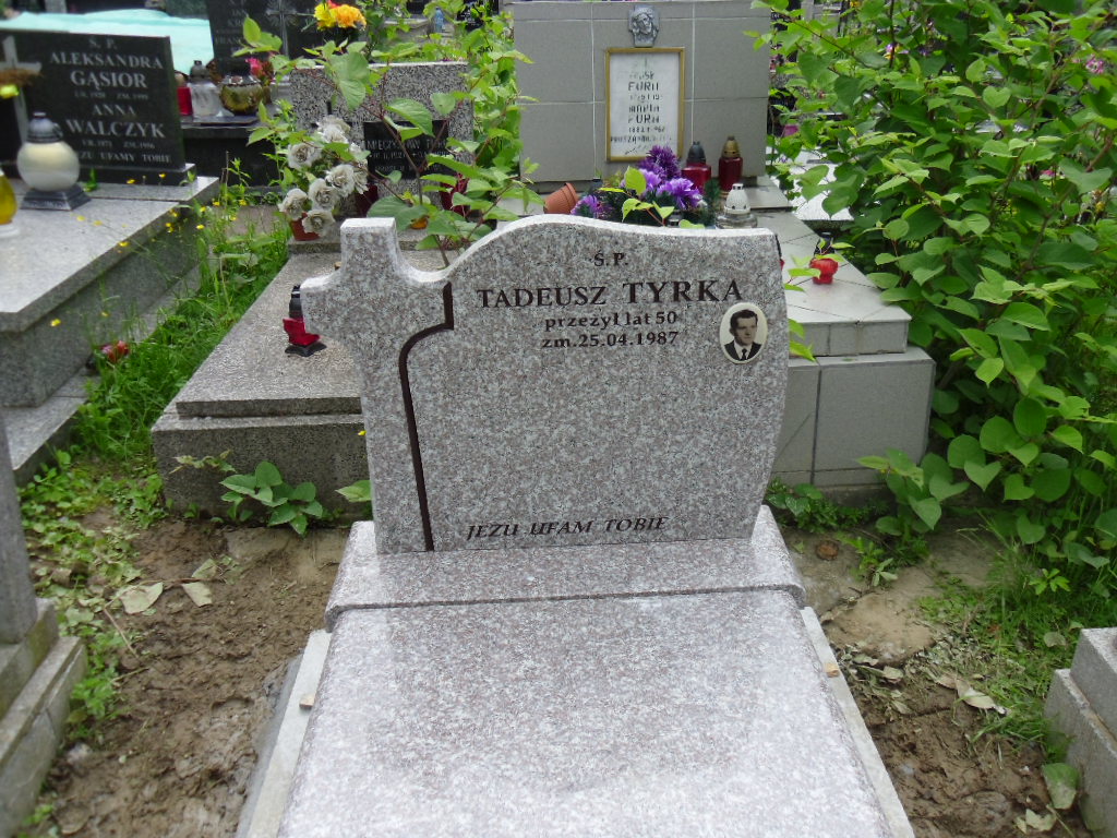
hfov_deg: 58.4
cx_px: 558
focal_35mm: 31
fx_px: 1000
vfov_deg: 45.4
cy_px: 419
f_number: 3.3
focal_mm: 5.6
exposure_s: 1/490
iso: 80
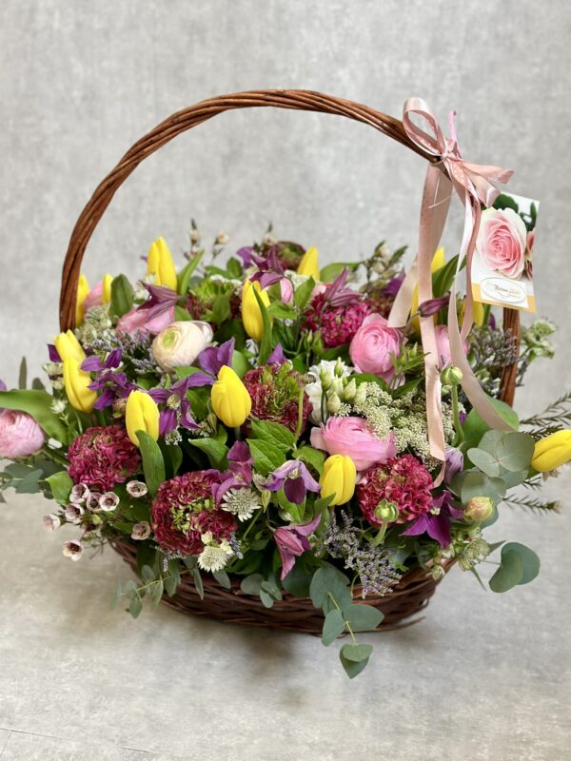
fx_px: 1056
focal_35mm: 48
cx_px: 286
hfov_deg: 30.3
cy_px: 380
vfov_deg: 39.7
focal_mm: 6.86
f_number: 1.78
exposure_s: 1/50
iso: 125
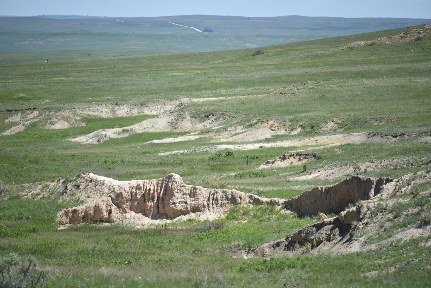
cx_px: 216
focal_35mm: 300
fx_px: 3592
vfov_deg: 4.6
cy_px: 144
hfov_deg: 6.9
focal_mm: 300
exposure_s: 1/640
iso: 180
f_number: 5.6
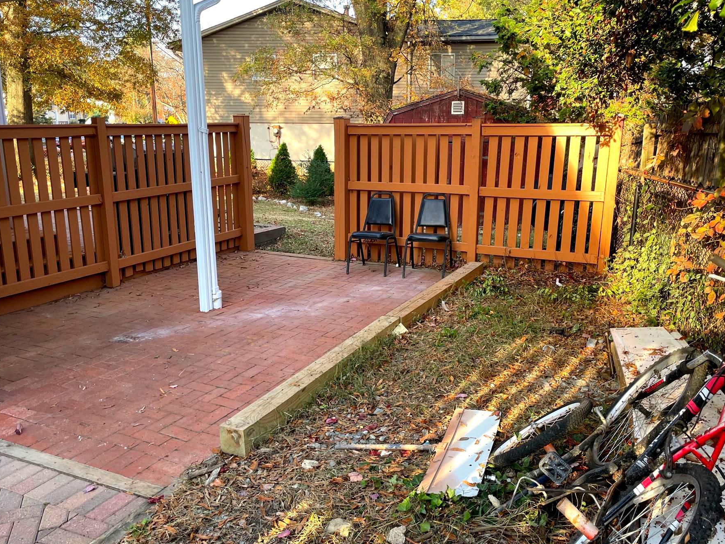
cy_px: 280
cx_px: 373
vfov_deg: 46.8
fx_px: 628
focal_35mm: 30
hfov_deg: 60.0
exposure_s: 1/186
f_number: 1.6
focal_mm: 4.2
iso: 32
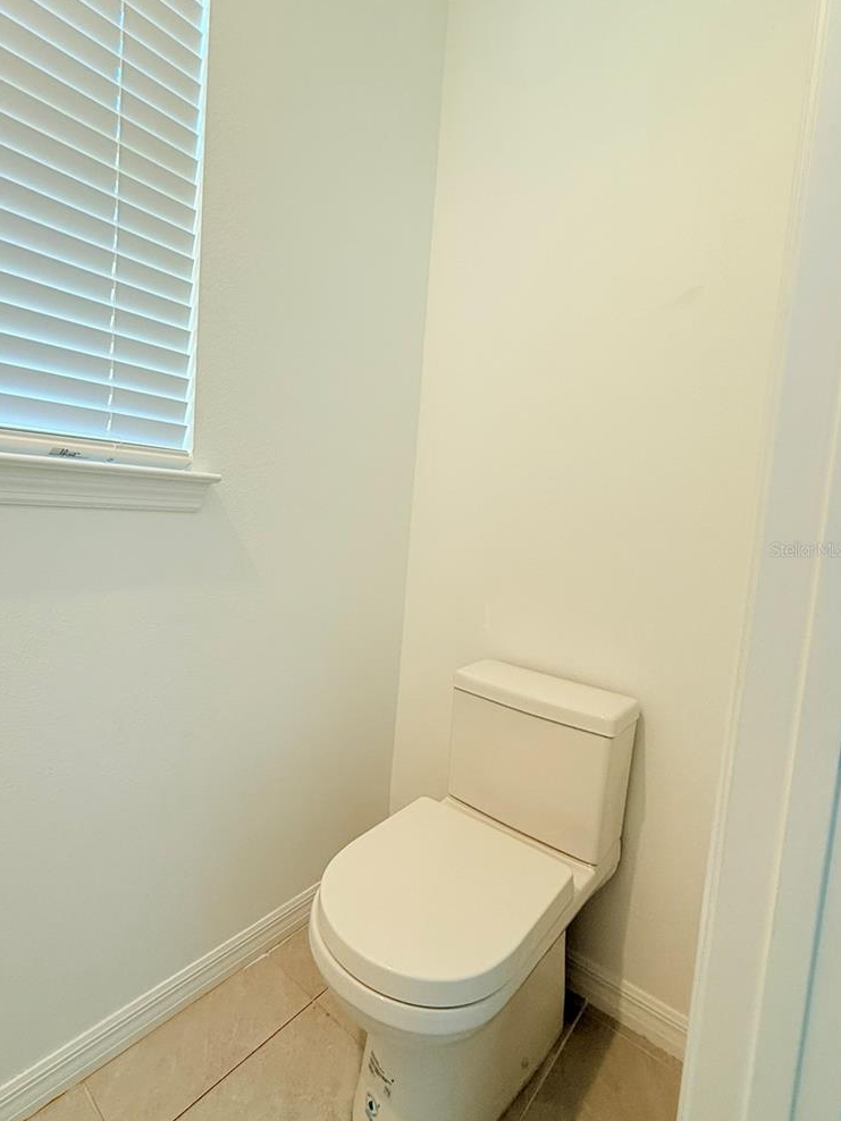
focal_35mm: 17
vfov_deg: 91.0
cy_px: 549
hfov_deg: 74.0
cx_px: 340
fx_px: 551
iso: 200
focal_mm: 2.22
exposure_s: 1/120
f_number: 2.2
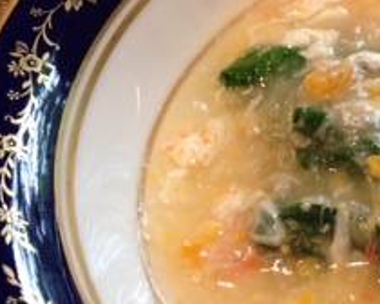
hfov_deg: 17.3
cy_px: 203
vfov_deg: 14.8
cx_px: 499
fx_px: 1170
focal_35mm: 104
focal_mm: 4.28
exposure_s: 1/20
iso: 80
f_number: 2.4
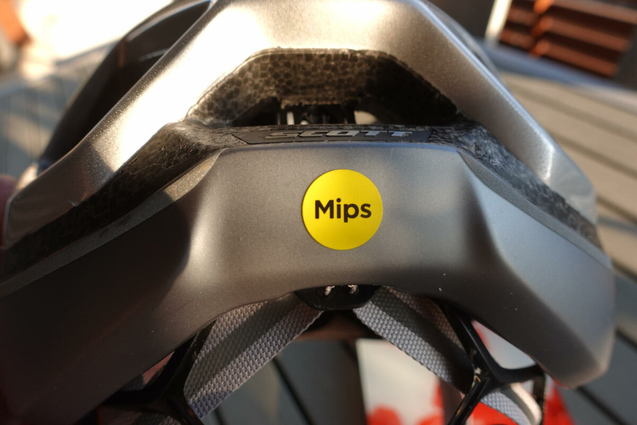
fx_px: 425
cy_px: 212
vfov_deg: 53.1
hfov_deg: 73.7
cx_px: 318
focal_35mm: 24
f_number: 4
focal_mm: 9.4
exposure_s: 1/80
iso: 80
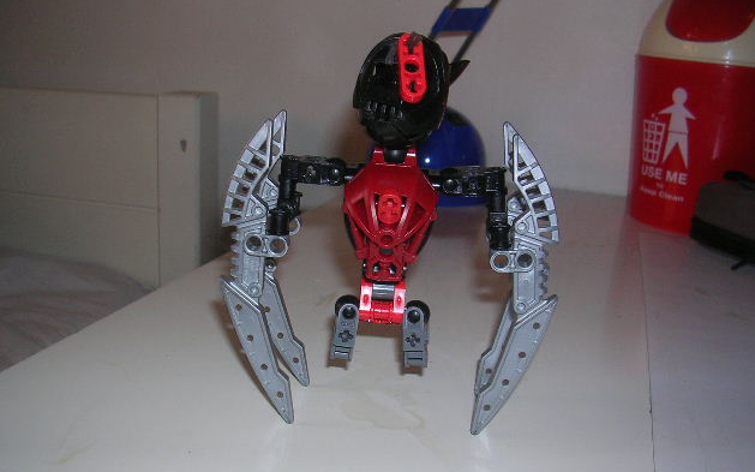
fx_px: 844
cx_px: 374
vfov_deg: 31.2
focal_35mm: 41
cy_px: 256
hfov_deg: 48.2
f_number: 2.8
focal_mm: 5.8
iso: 50
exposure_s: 1/60.1
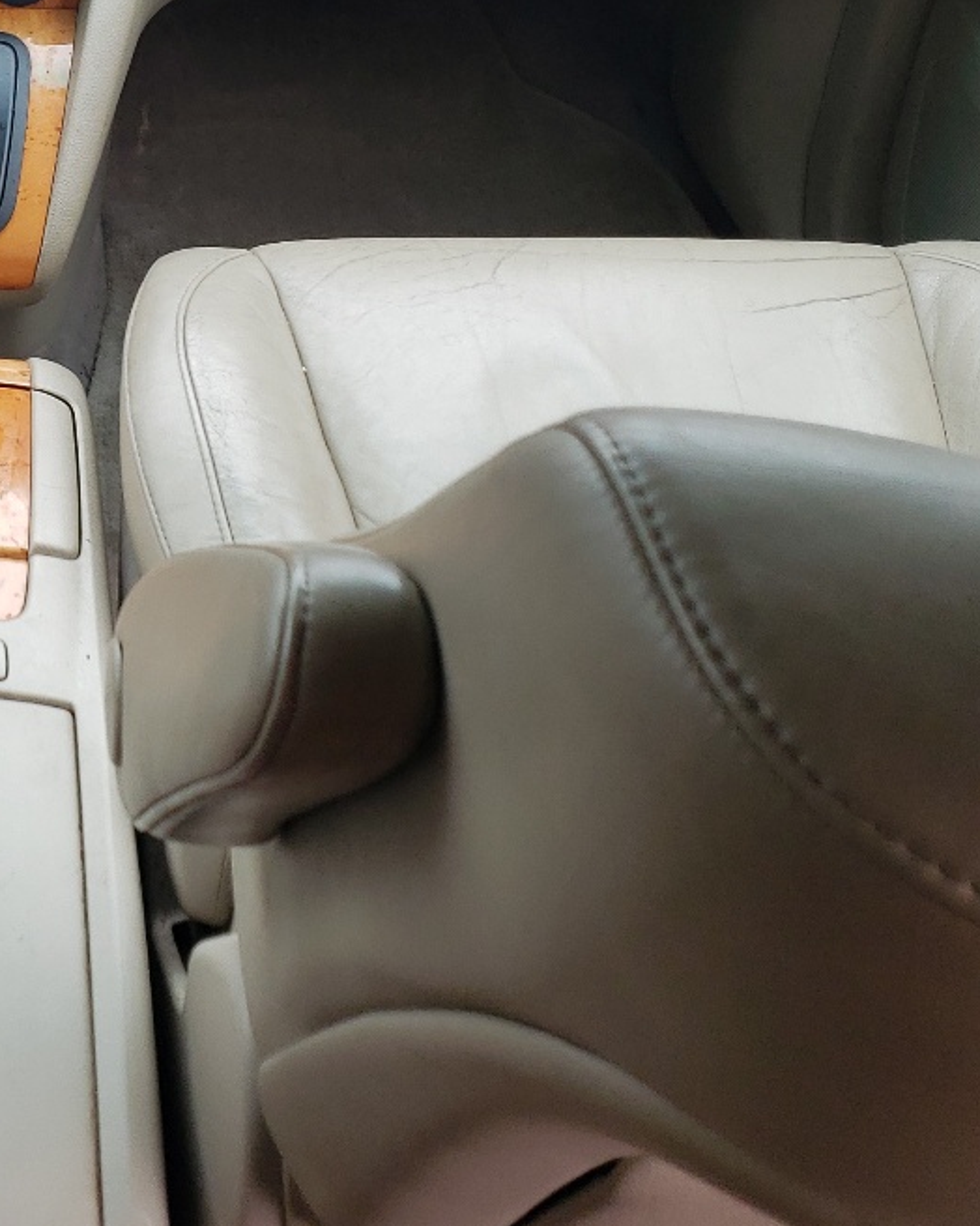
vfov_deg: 29.9
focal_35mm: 62
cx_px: -125
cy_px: 266
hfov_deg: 23.0
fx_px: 2248
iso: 50
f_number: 1.5
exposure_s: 1/400
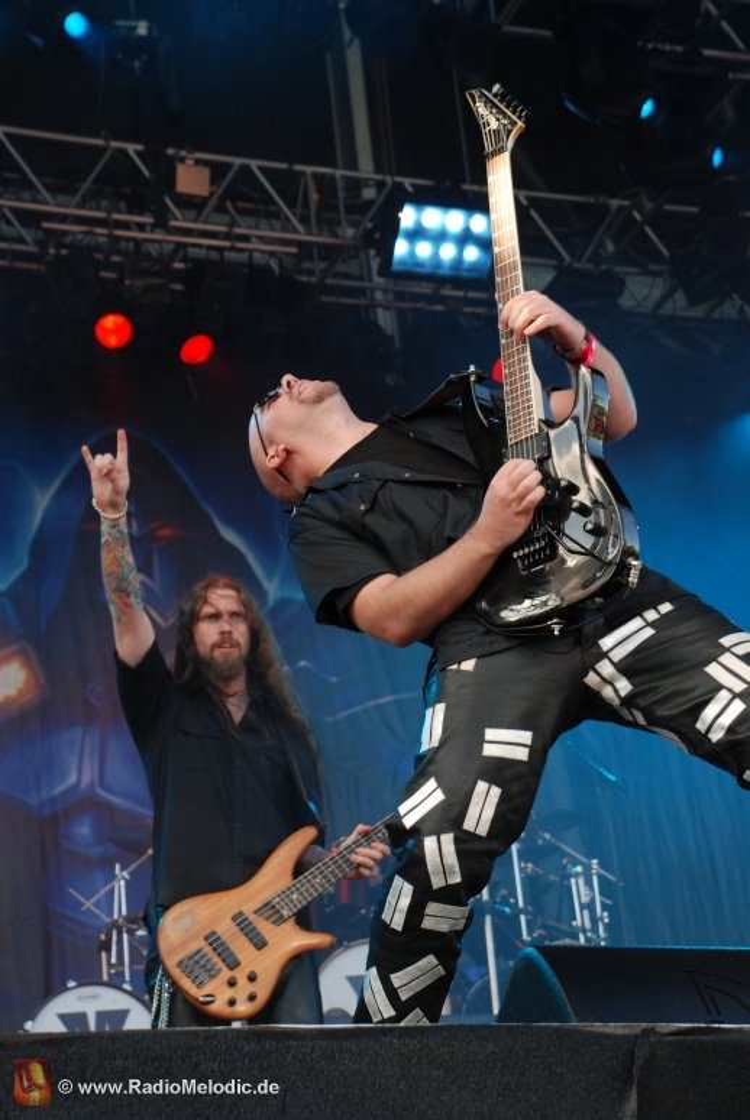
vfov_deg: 21.9
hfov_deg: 14.7
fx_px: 2898
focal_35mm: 93
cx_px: 375
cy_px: 560
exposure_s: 1/125
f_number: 5.3
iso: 320
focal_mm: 62
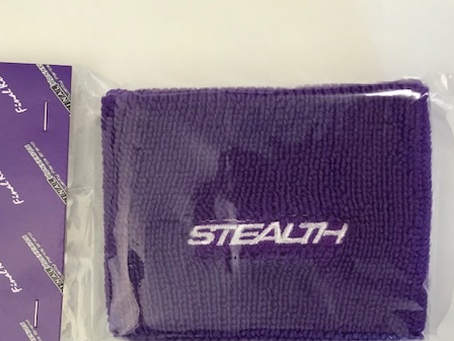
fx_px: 525
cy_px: 207
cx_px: 188
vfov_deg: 35.8
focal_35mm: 40
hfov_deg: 46.6
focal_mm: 3.99
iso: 40
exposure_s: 1/17
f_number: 1.8
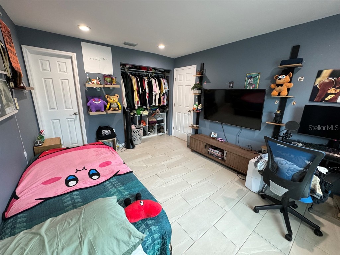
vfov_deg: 85.7
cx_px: 170
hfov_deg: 102.1
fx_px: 138
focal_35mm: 14
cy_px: 128
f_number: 2.2
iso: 250
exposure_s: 1/63
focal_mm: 2.22
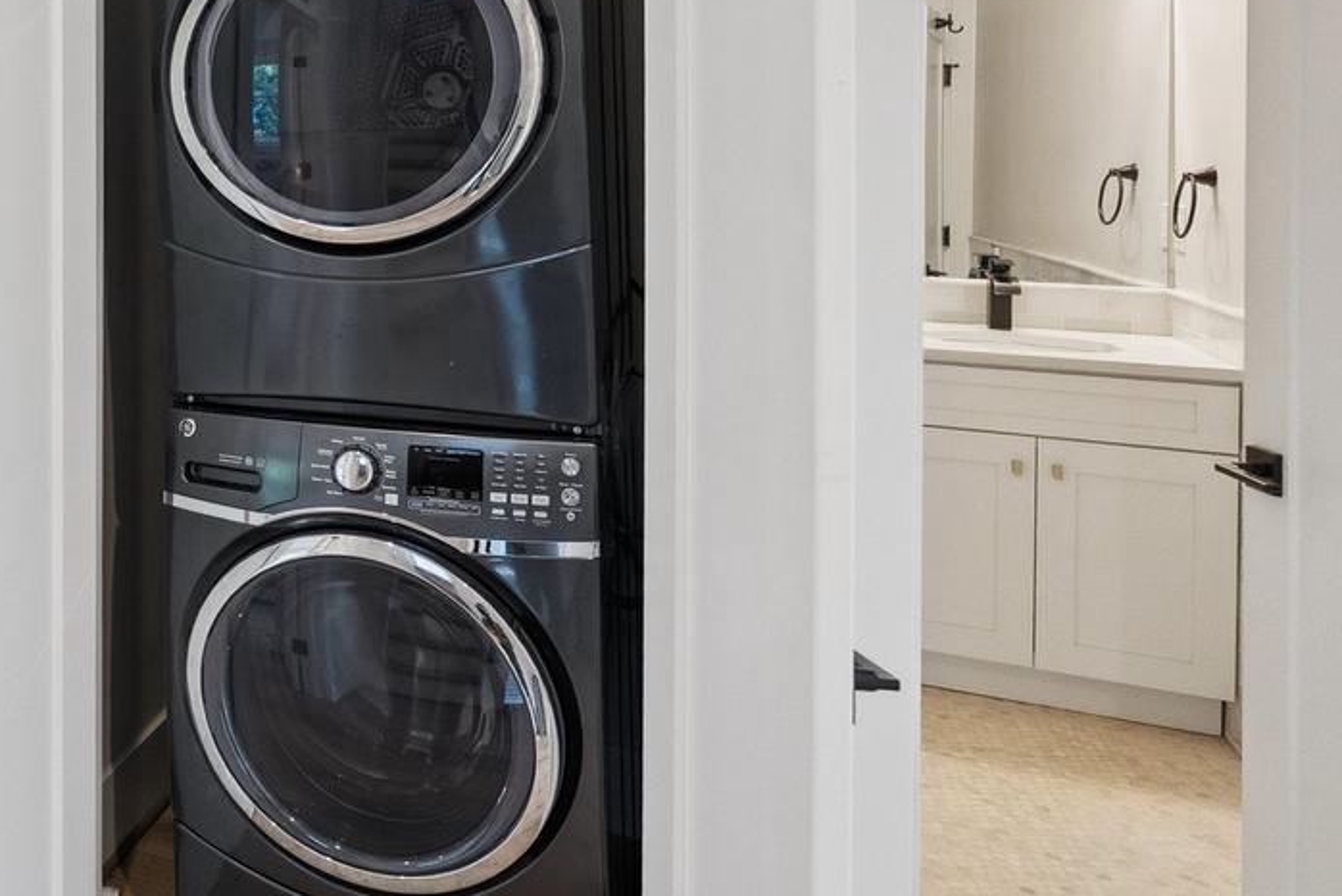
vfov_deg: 38.6
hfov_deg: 48.0
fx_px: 1231
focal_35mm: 33
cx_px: 19
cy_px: 191
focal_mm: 16
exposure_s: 1/125
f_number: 4
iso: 1250
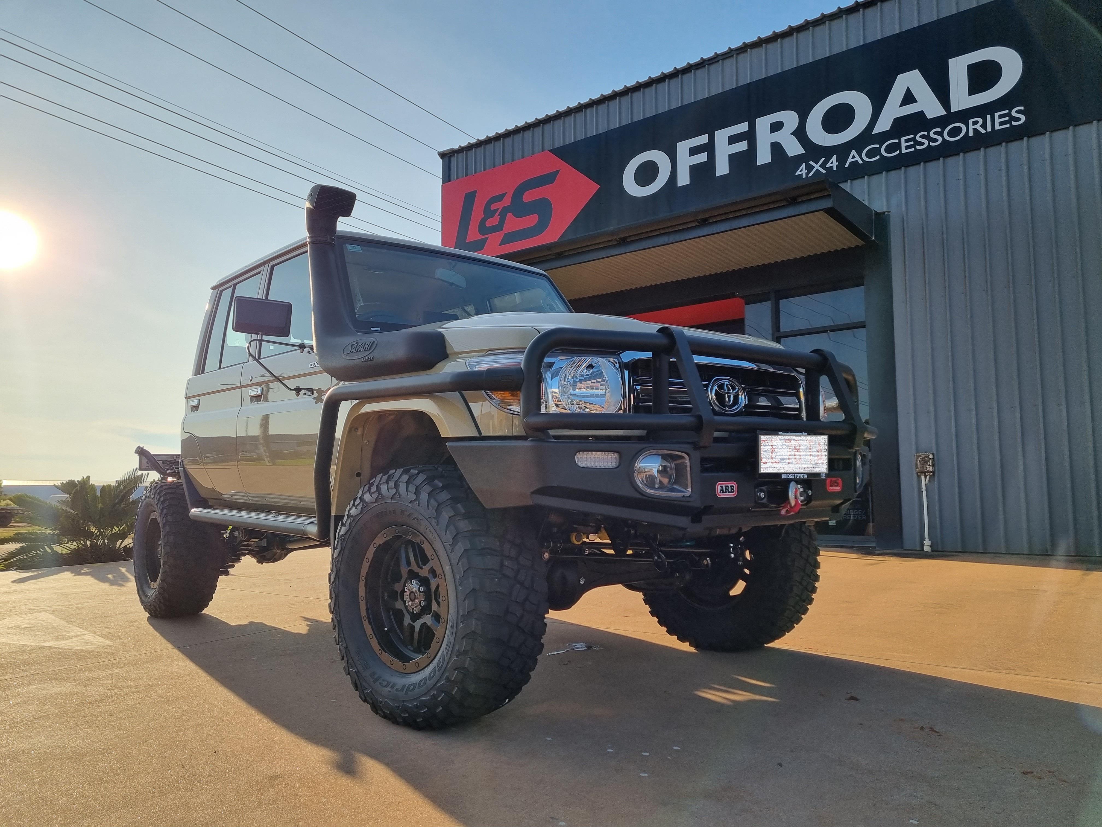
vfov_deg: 53.1
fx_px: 828
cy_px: 414
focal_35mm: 26
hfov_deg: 67.3
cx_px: 551
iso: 50
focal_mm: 5.4
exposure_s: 1/2448
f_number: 1.8
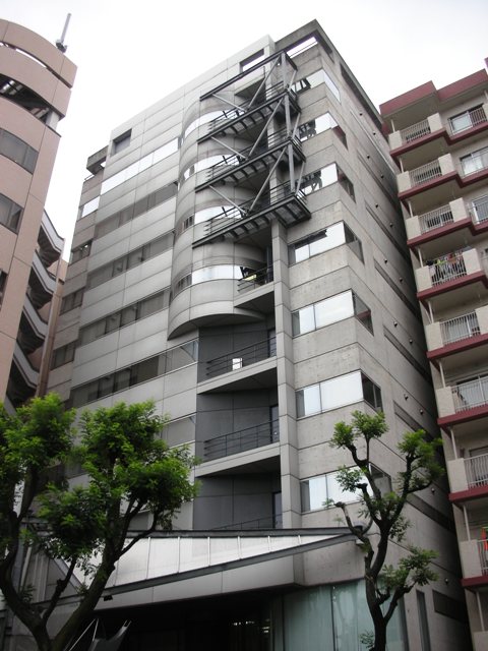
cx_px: 244
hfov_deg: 40.7
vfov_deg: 52.6
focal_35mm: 35
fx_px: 658
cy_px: 326
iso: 50
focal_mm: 5.8
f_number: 3
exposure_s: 1/140
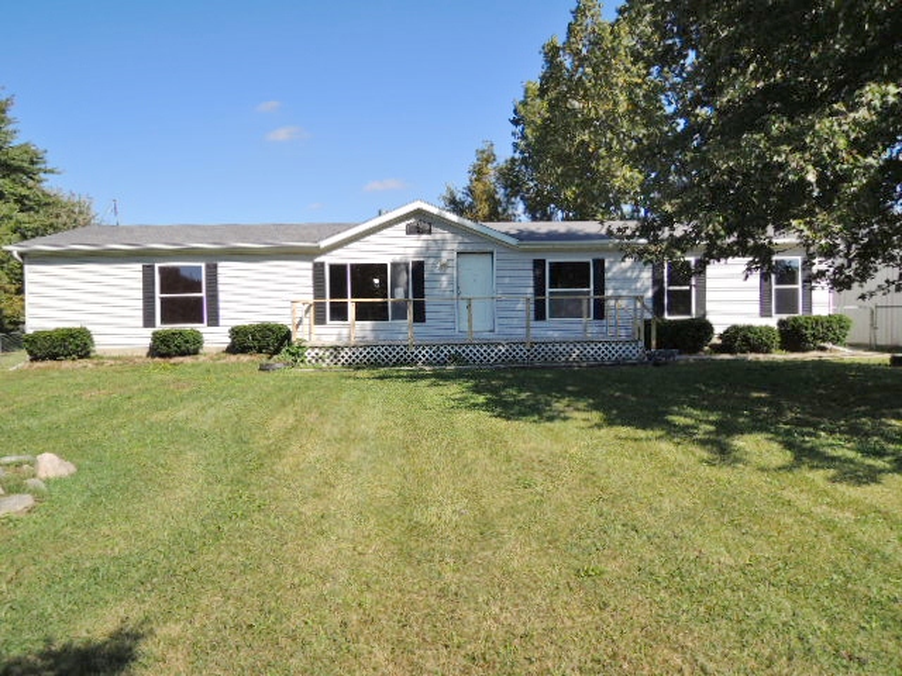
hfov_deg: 71.6
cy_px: 338
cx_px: 451
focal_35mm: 24
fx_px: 625
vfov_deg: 56.8
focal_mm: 4.3
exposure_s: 1/1250
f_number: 2.8
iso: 100
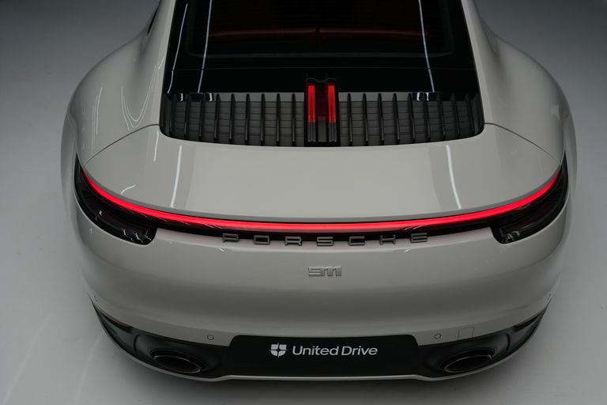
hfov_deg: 54.4
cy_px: 202
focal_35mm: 35
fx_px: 590
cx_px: 304
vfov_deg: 37.9
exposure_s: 1/60
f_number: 4.5
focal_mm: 35
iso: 500
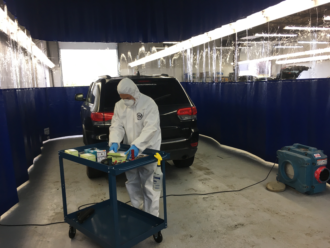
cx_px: 165
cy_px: 124
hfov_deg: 61.7
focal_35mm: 29
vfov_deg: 48.2
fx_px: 276
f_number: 2.2
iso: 25
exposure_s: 1/40
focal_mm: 4.15
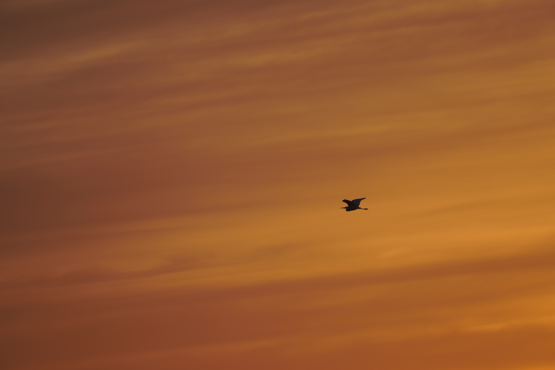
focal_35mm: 525
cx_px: 278
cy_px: 185
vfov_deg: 2.6
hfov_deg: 3.9
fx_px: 8093
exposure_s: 1/640
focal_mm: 350
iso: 100
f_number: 6.3
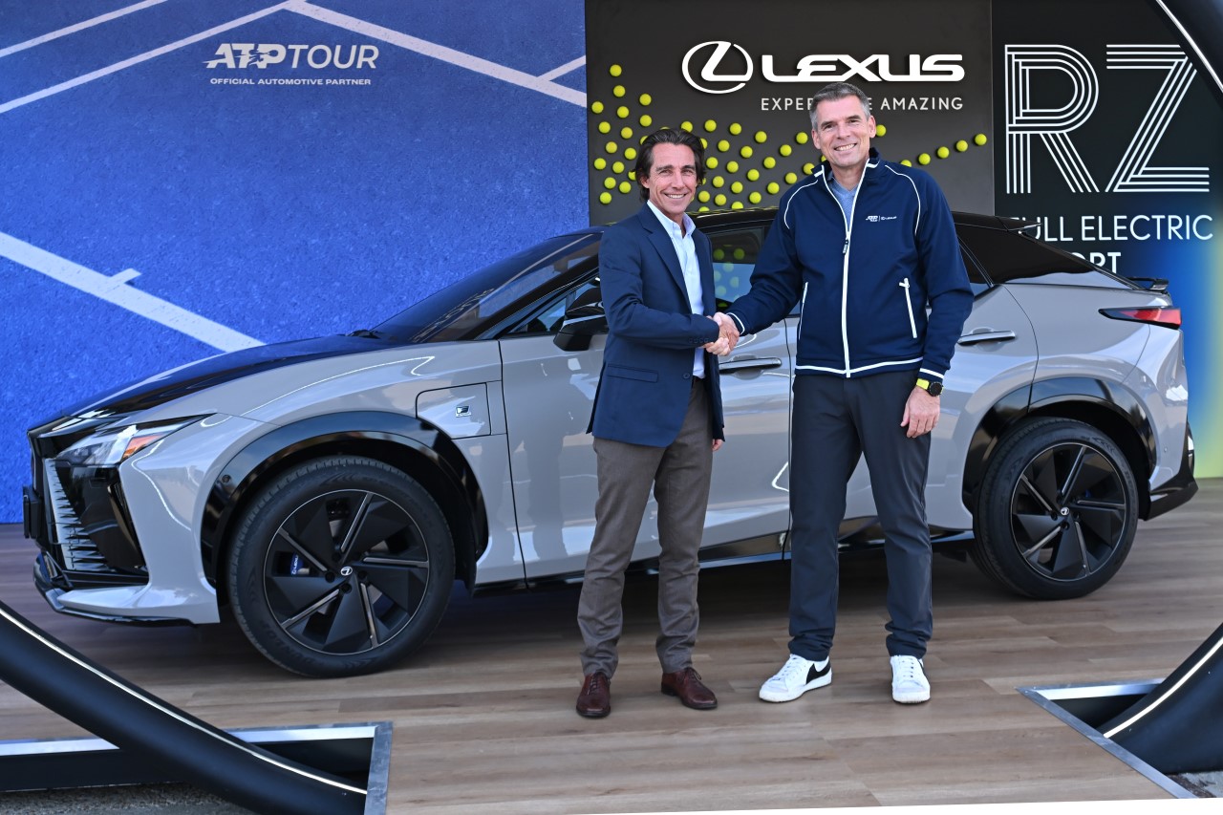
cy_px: 408
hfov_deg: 51.9
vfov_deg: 35.9
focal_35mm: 37
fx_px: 1257
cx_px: 612
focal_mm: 37
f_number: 5.6
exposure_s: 1/250
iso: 400
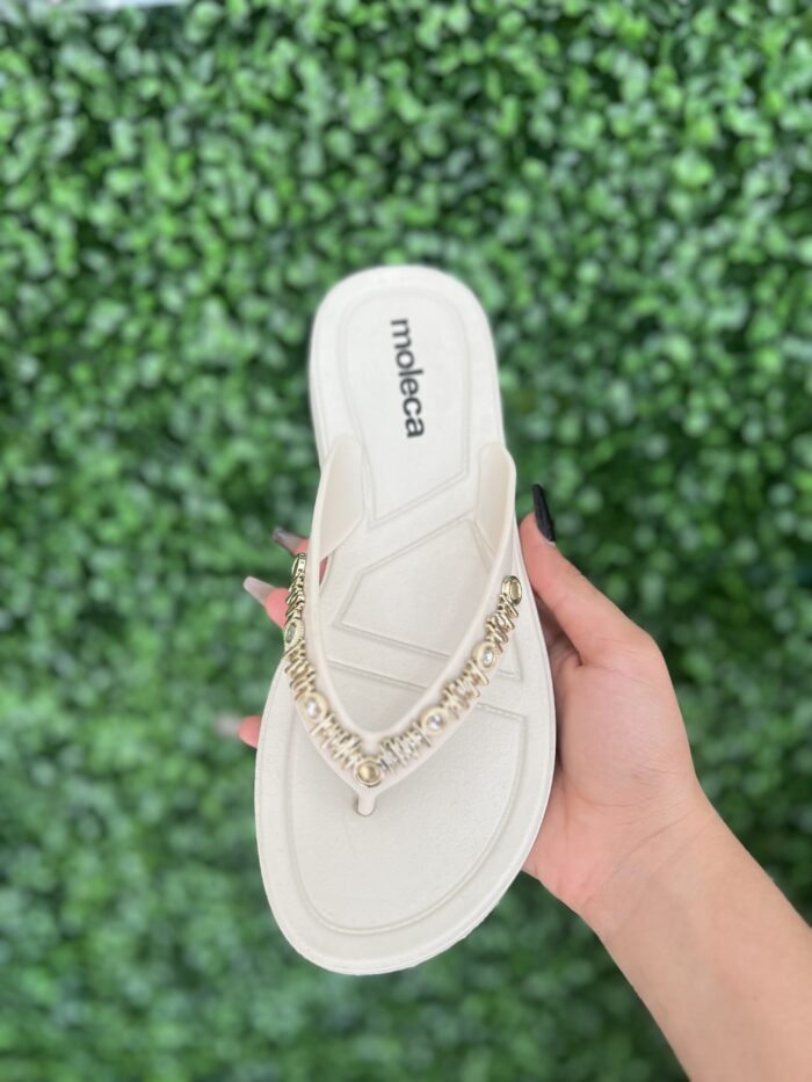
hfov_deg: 53.1
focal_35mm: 26
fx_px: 813
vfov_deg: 67.3
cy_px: 541
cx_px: 406
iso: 64
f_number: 1.5
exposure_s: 1/120
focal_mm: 5.7
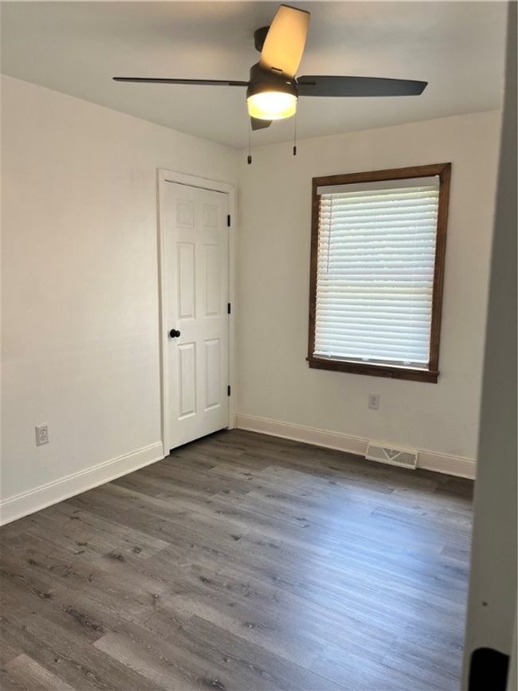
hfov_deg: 53.1
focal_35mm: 26
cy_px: 346
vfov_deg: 67.3
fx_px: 519
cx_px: 259
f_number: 1.6
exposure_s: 1/120
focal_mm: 5.1
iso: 80
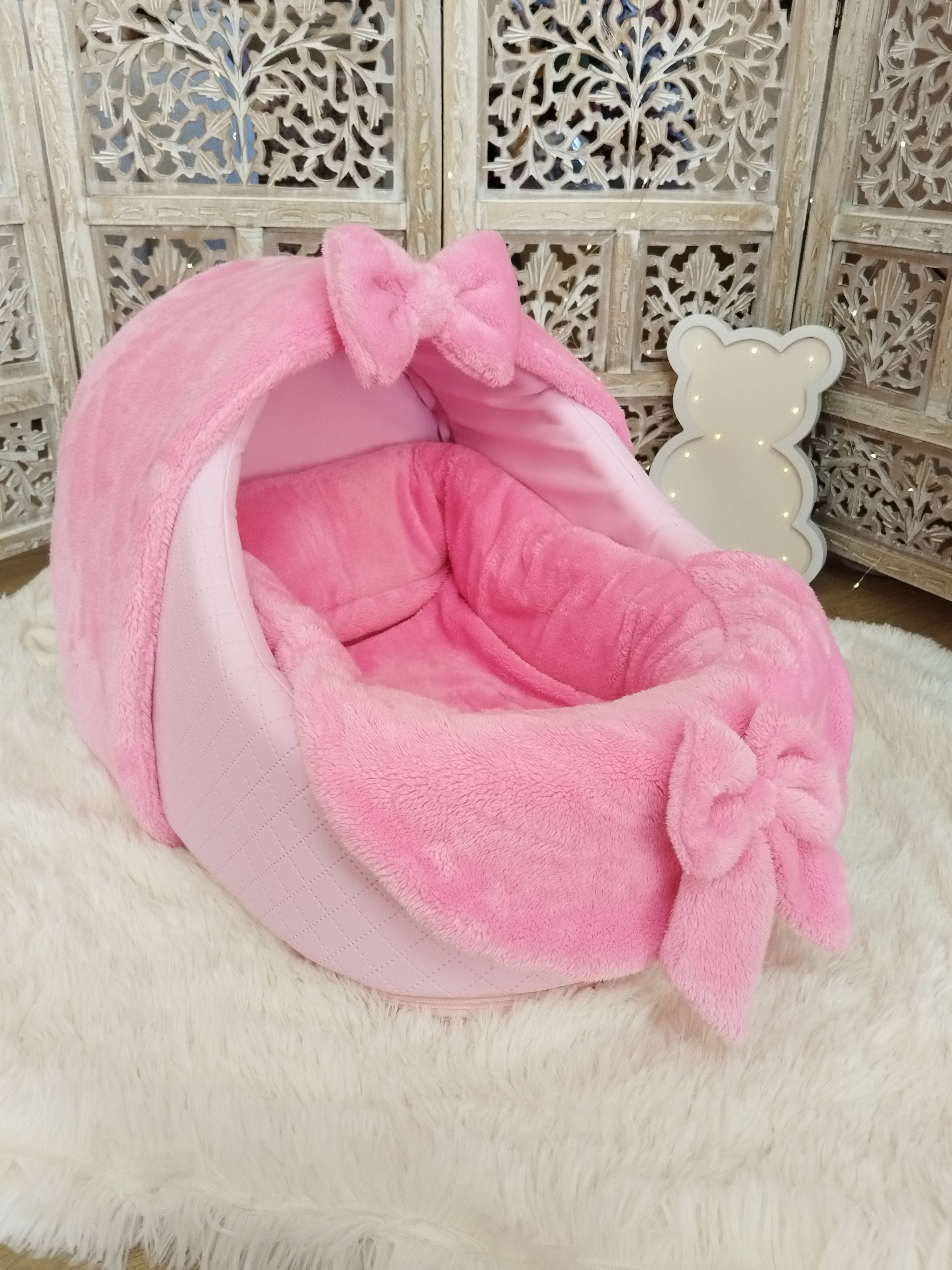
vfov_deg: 67.3
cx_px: 476
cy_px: 635
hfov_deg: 53.1
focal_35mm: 26
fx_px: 953
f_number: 1.9
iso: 500
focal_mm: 4.95
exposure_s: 1/50
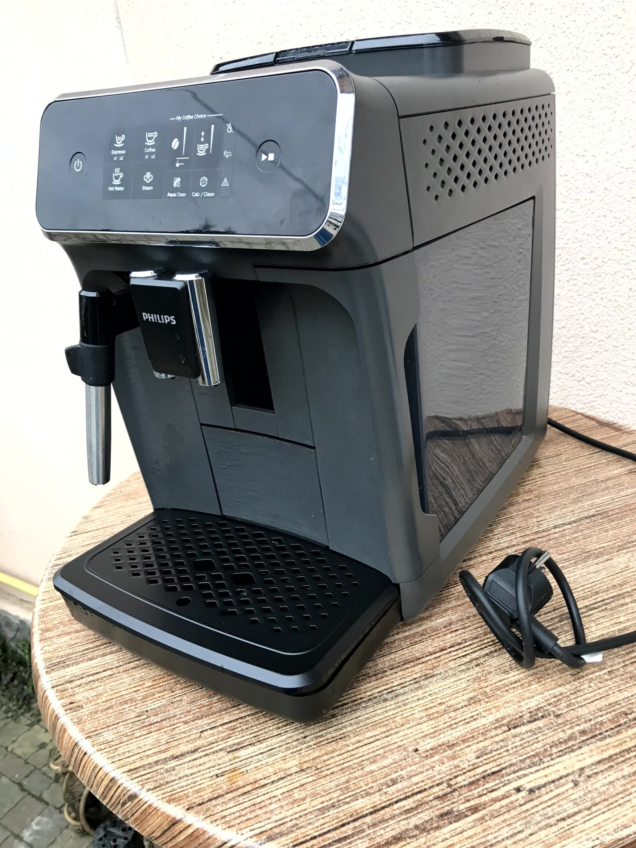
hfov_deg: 49.8
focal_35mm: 28
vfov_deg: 63.4
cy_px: 424
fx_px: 686
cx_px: 318
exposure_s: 1/33
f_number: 1.8
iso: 25
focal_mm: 3.99
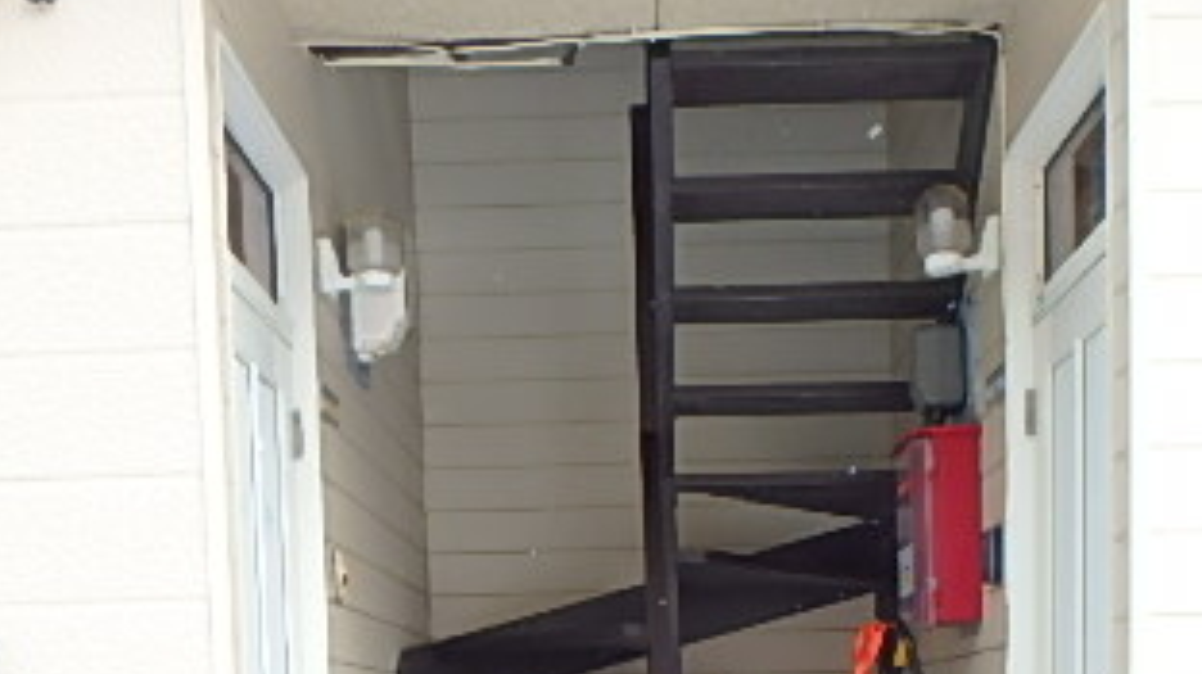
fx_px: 1497
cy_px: 913
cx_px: 647
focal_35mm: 47
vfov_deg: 22.3
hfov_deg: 43.7
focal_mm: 3.7
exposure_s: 1/200
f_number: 3.5
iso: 125
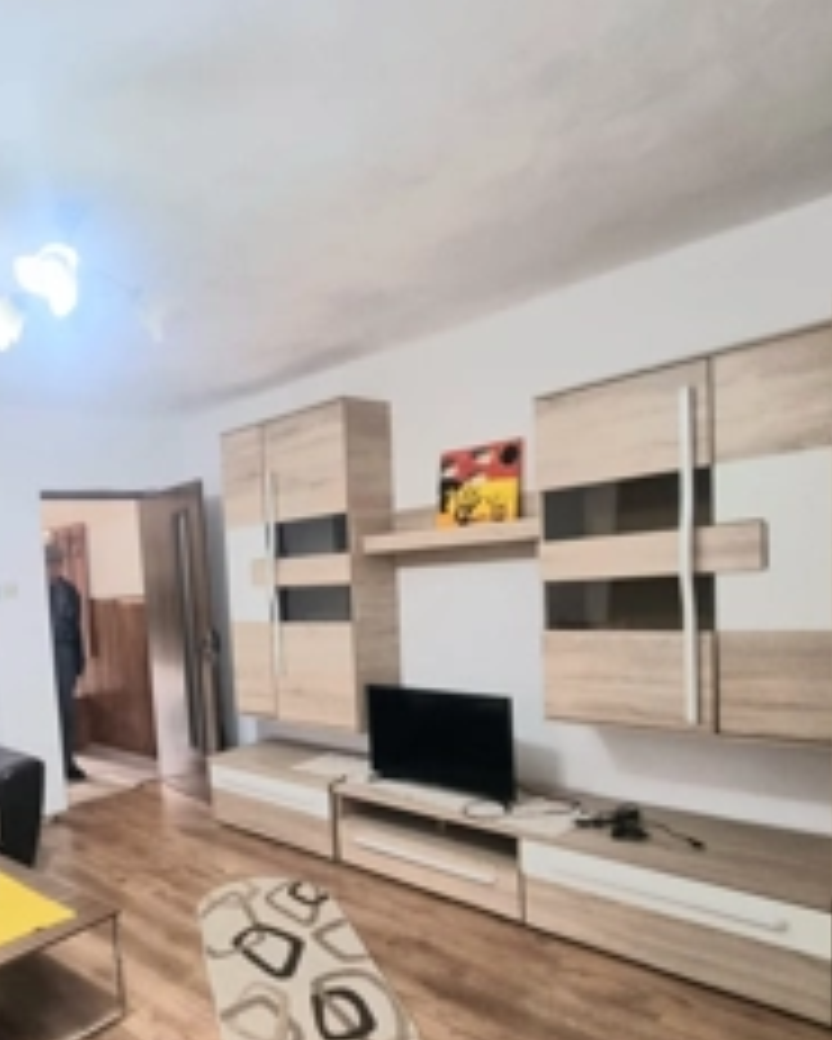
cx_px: 211
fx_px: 677
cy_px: 639
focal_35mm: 22
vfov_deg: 73.9
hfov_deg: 59.9
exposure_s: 1/50
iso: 200
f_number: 2.2
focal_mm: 2.2
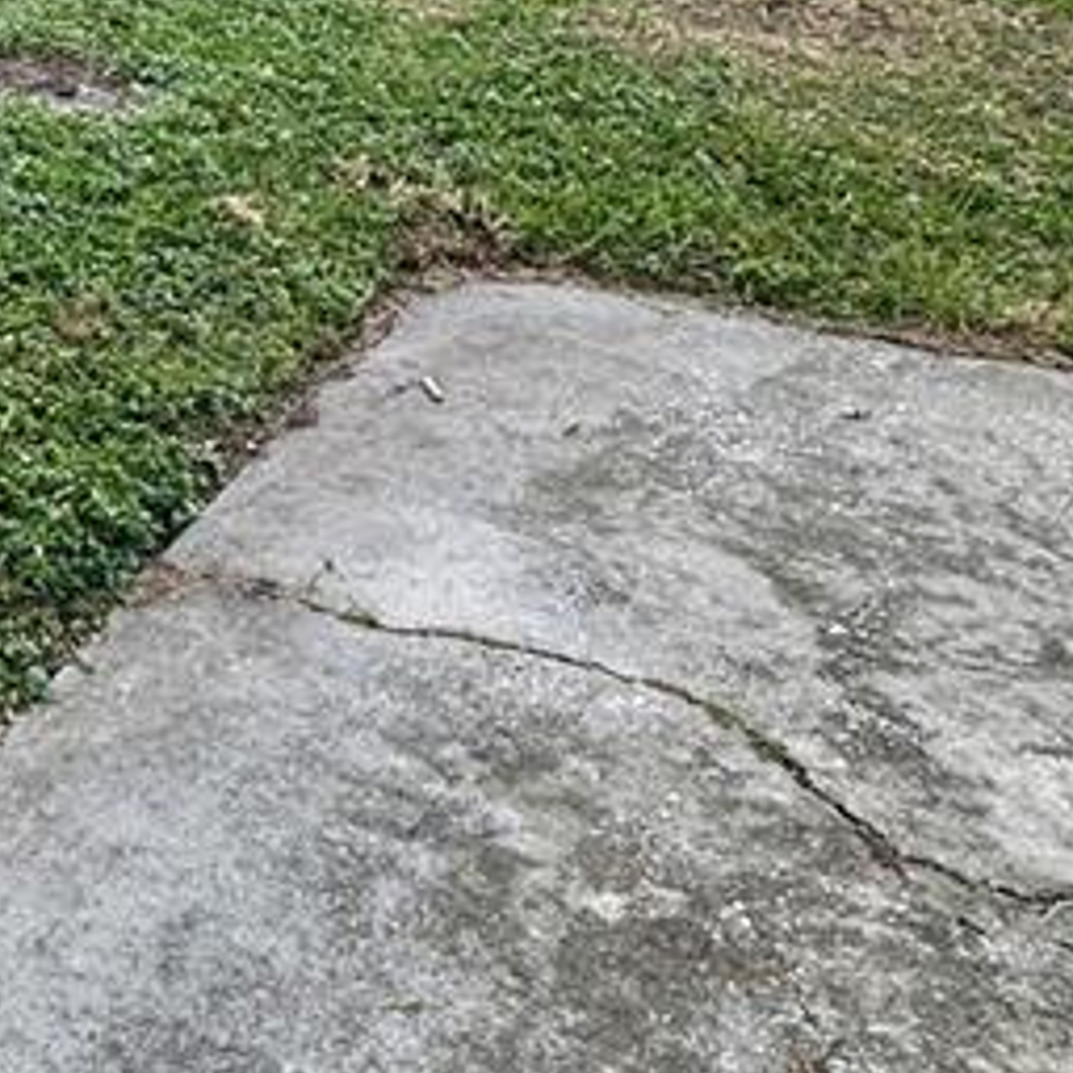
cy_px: -360
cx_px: -143
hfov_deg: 26.9
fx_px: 2034
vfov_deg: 25.1
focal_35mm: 58
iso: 40
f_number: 2.2
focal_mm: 2.22
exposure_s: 1/137
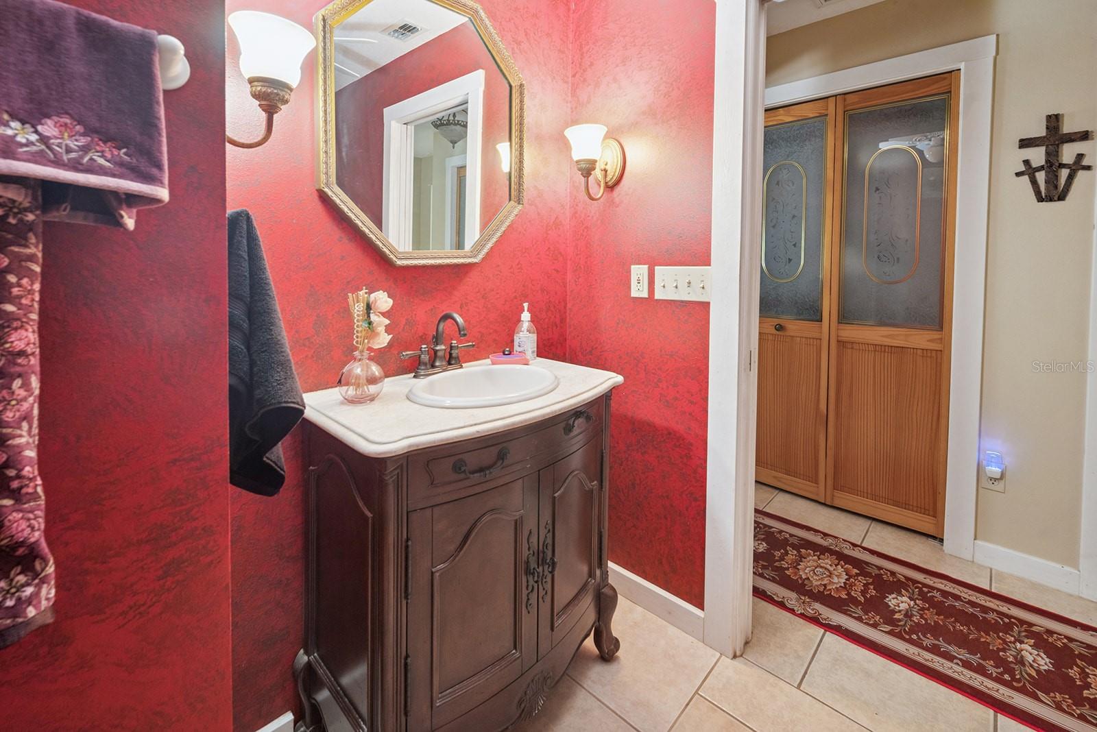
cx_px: 548
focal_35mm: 14
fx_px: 427
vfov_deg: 81.3
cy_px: 366
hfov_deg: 104.2
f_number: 8
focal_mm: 14
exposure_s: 1/4
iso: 400
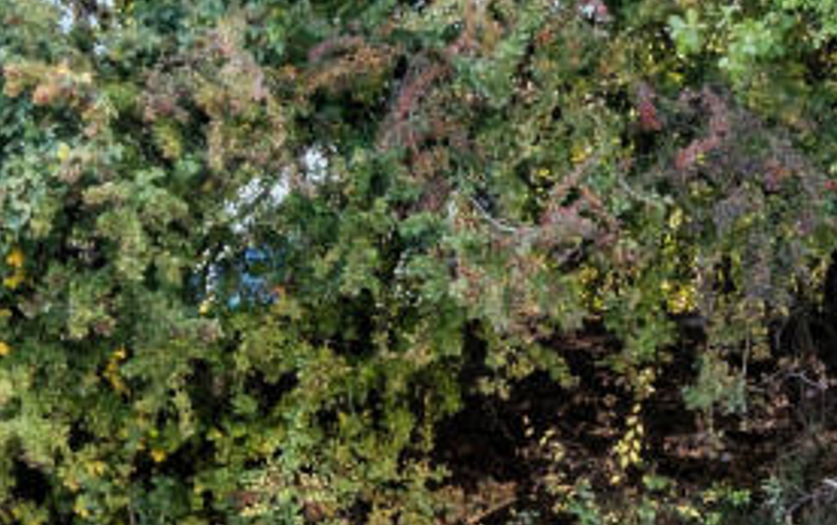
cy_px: 794
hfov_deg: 14.9
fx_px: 3105
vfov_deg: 9.4
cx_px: 995
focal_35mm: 136
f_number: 8
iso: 160
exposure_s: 1/280
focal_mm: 24
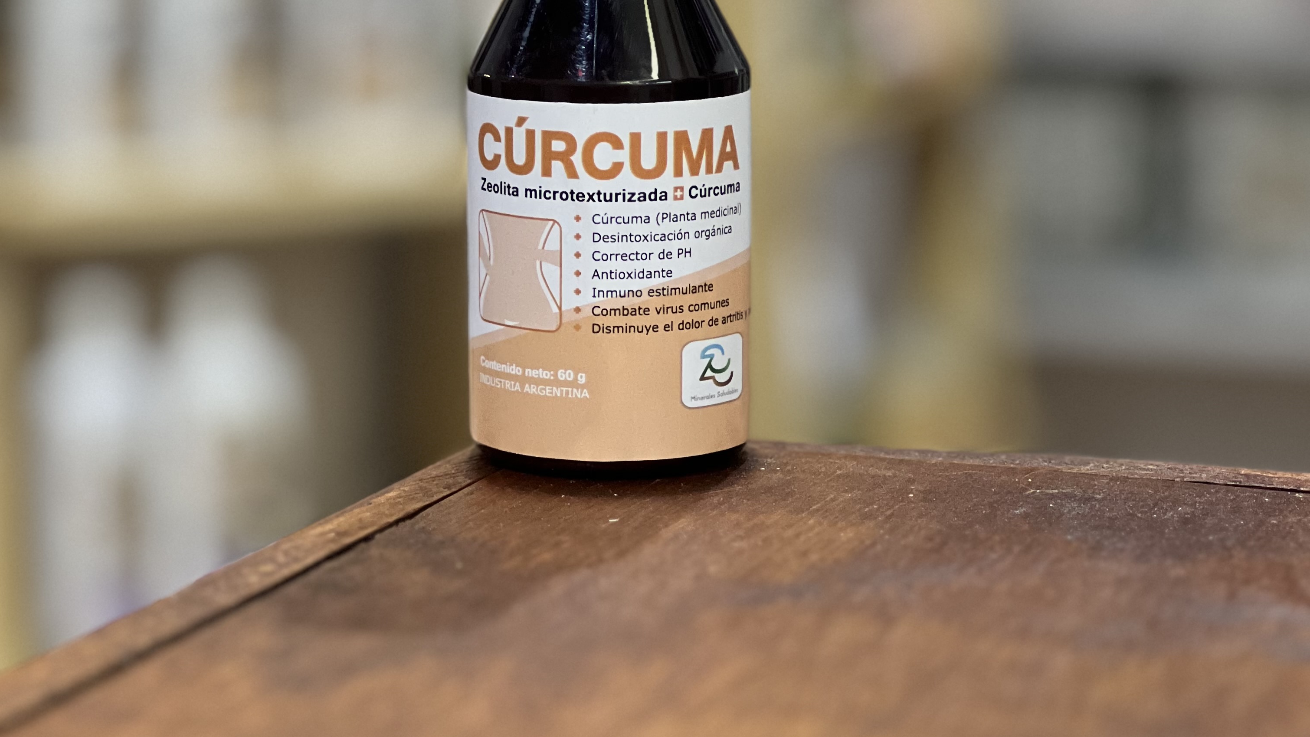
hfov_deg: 19.1
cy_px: 62
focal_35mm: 112
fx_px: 3891
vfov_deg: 10.8
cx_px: 655
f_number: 2.8
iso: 400
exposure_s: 1/25
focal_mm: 9
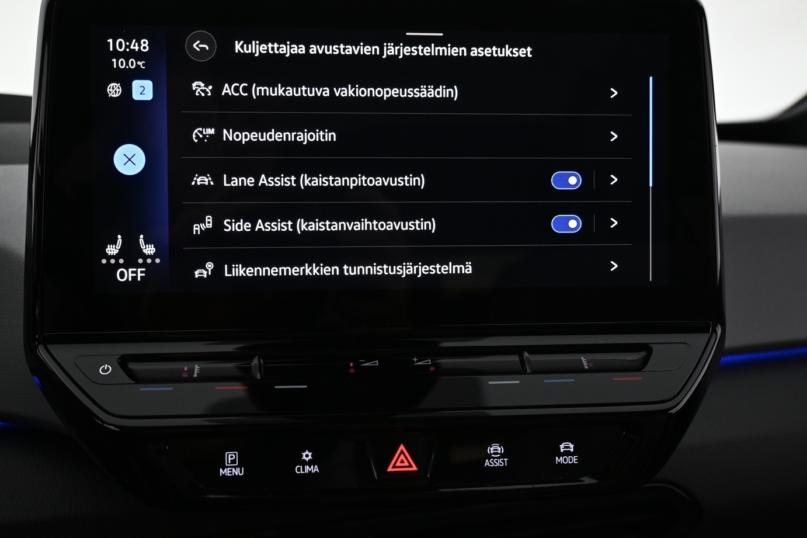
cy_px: 264
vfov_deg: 38.6
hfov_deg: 55.3
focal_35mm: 34
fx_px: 769
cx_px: 357
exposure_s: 1/30
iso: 640
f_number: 3.8
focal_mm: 19.5
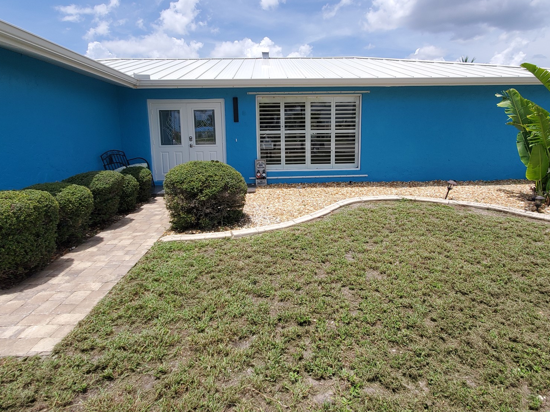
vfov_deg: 85.5
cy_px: 193
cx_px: 267
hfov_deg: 102.0
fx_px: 222
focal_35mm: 14
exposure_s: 1/1248
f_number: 2.2
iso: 50
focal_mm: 1.8
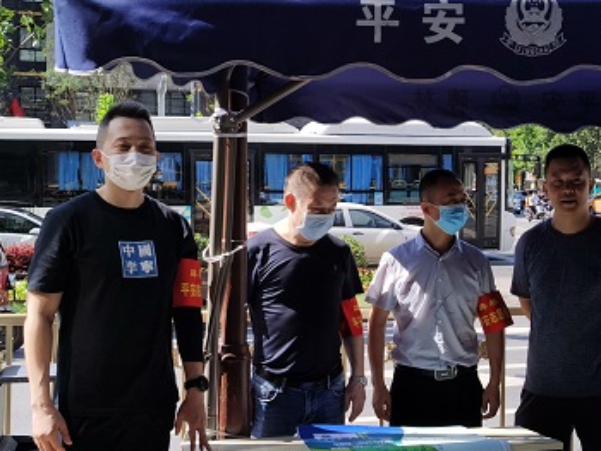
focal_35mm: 60
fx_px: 1042
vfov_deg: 24.4
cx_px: 416
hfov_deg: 31.8
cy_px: 231
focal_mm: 5.56
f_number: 1.6
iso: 50
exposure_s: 1/1894
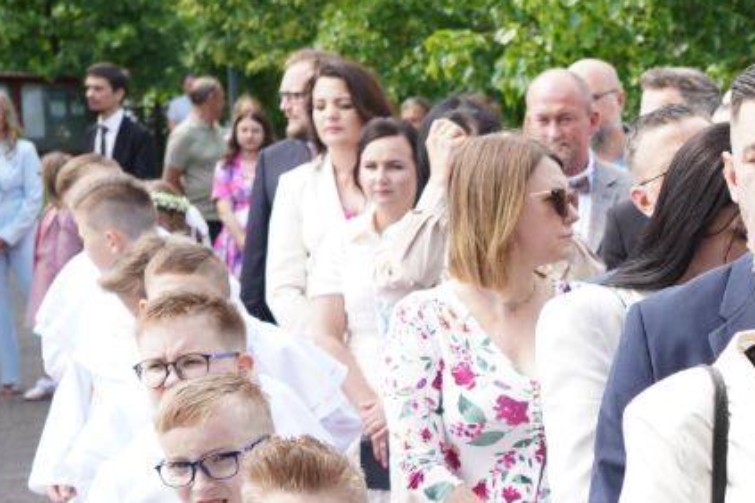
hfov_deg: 15.7
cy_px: 722
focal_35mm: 120
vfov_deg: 11.0
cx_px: 1135
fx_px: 2516
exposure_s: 1/100
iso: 100
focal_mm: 39
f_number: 5.6
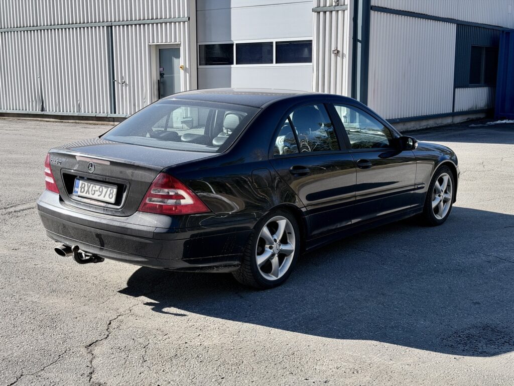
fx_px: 713
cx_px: 257
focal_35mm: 48
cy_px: 193
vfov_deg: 30.3
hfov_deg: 39.7
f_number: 1.78
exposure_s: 1/2342
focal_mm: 6.76
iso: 80
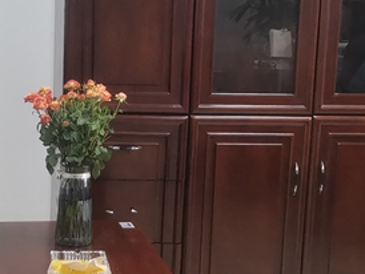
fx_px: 1024
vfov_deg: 15.3
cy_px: 136
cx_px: 139
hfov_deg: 20.2
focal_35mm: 97
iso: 125
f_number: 1.4
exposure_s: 1/100
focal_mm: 4.66
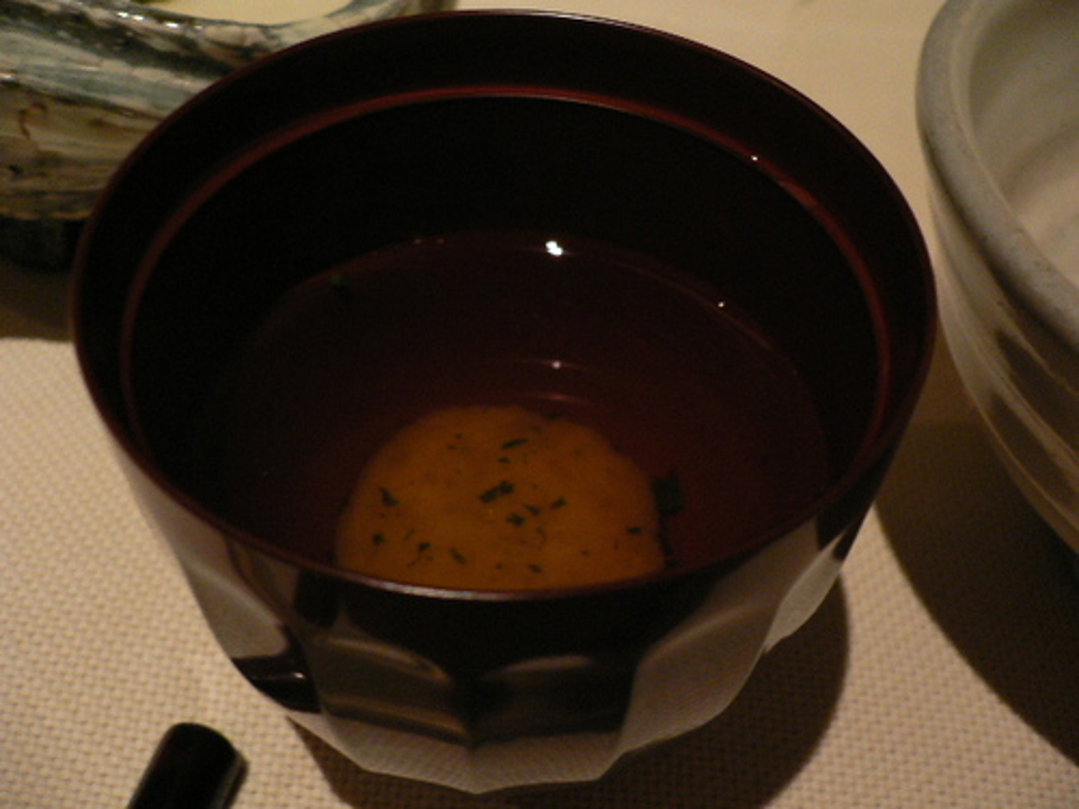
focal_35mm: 35
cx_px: 540
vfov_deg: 40.7
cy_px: 404
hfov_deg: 52.6
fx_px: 1091
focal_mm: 5.8
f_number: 2.8
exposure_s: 1/8
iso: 200
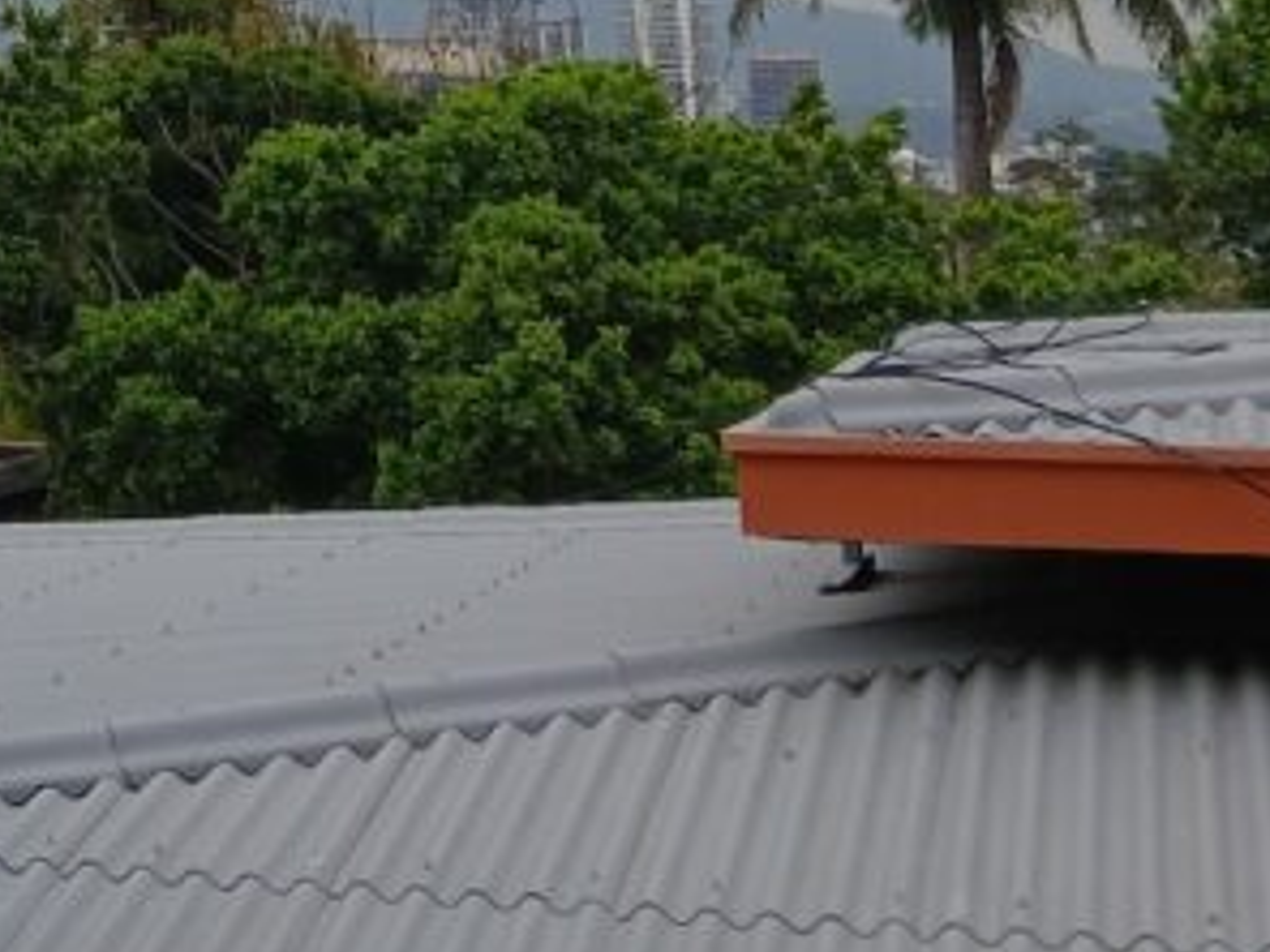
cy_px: -639
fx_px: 3302
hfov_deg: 20.1
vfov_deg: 14.8
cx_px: -330
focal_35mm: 90
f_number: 1.8
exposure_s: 1/120
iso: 40
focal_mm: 3.98
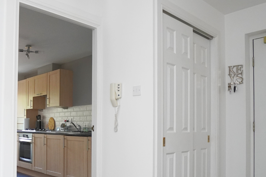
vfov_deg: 39.3
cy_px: 123
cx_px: 91
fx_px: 244
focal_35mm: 33
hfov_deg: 56.1
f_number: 4
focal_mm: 11
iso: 1250
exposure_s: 1/160
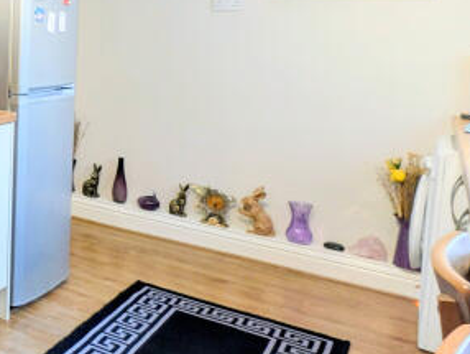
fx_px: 584
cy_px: 45
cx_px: -202
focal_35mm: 43
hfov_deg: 29.9
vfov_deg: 32.2
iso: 48
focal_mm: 2.23
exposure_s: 1/16.7
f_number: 1.95
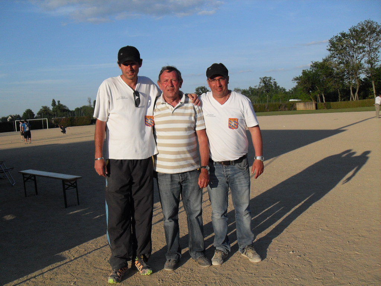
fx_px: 407
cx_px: 190
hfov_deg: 50.1
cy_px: 143
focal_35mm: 37
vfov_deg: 38.7
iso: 80
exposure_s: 1/180
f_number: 8.9
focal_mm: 6.3
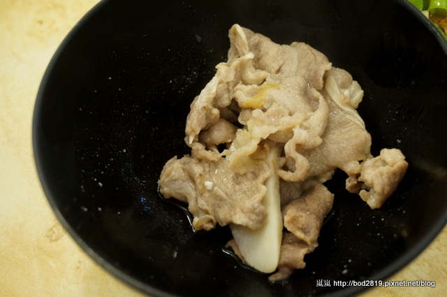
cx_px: 224
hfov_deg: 35.1
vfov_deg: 23.7
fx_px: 707
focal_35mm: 57
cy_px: 148
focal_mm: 38
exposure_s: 1/30
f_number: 5.6
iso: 3200
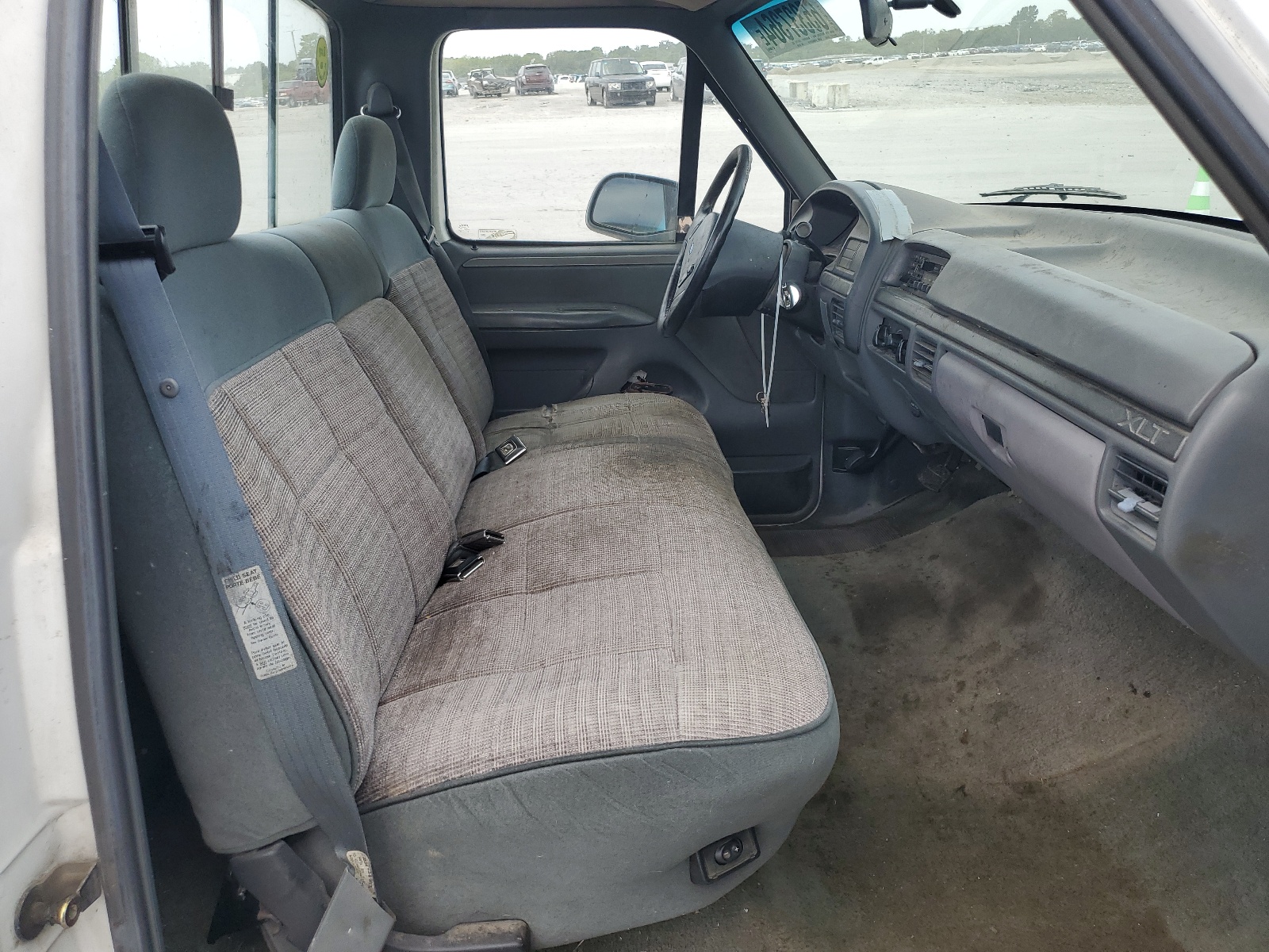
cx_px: 634
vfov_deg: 53.1
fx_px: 953
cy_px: 476
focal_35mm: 26
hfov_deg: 67.3
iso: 50
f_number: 1.5
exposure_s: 1/833
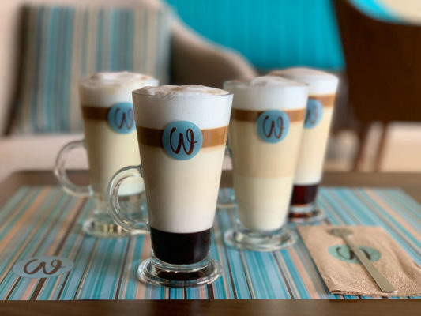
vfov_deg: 28.0
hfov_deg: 36.8
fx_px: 633
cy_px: 158
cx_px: 210
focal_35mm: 52
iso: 125
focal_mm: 6
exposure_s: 1/122
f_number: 2.4
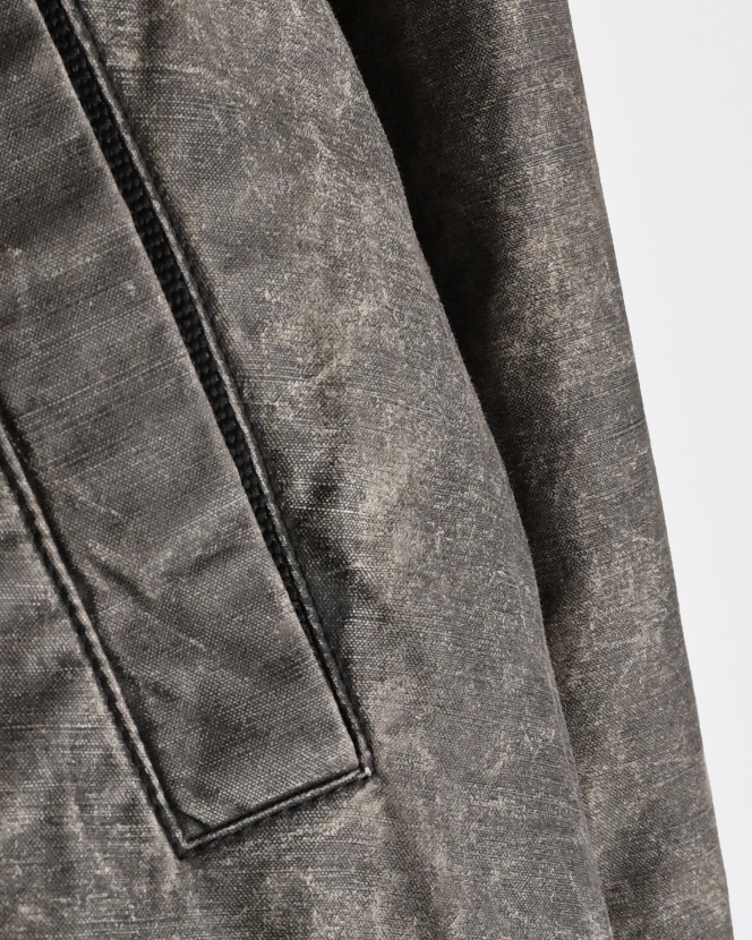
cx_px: 71
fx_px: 2087
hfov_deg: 20.0
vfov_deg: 24.7
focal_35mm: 75
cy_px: 830
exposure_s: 1/100
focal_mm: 16
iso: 800
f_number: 5
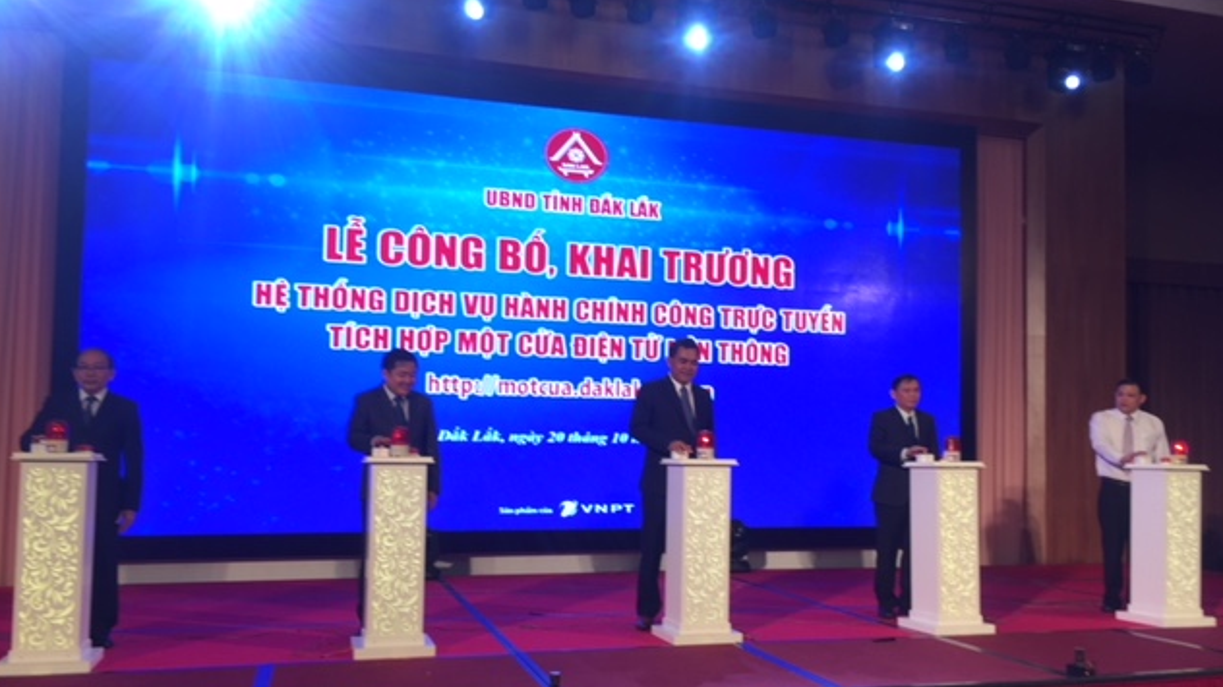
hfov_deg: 61.0
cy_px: 408
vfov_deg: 36.5
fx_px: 1037
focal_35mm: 32
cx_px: 610
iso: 32
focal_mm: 4.15
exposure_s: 1/50
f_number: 2.2
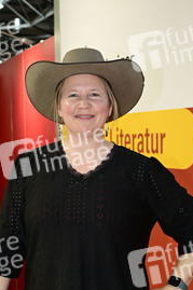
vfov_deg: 34.0
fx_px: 467
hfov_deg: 23.3
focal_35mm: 58
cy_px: 208
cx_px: 85
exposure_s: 1/200
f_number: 5.6
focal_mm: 39
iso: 1600
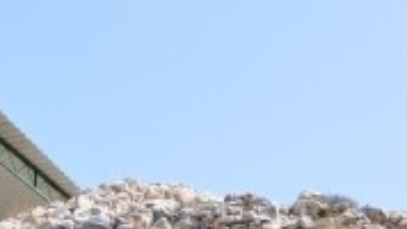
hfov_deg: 13.0
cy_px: 363
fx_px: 1780
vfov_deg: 7.2
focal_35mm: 165
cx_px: 126
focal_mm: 28
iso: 200
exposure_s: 1/200
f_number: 10
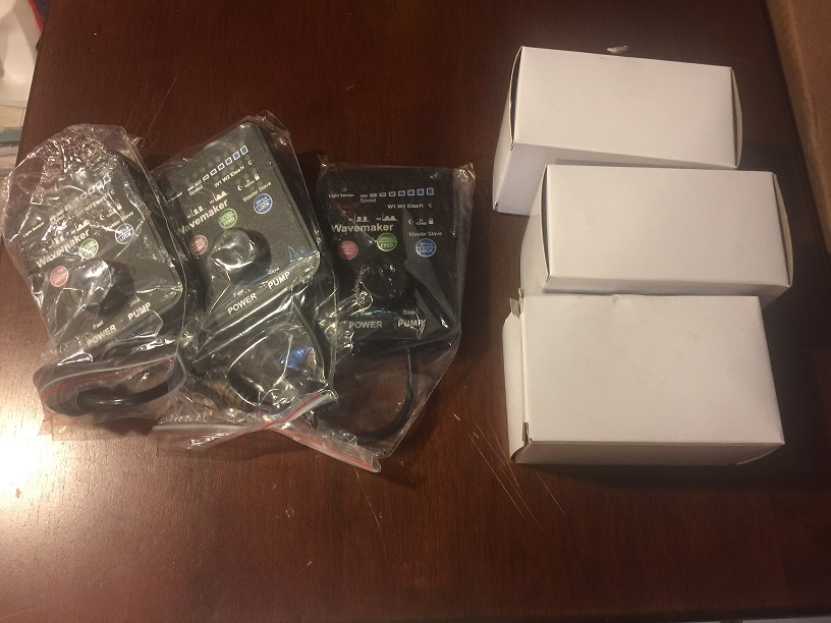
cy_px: 312
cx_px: 416
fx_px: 696
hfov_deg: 61.7
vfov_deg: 48.2
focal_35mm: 29
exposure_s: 1/4
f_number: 2.2
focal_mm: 4.15
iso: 64
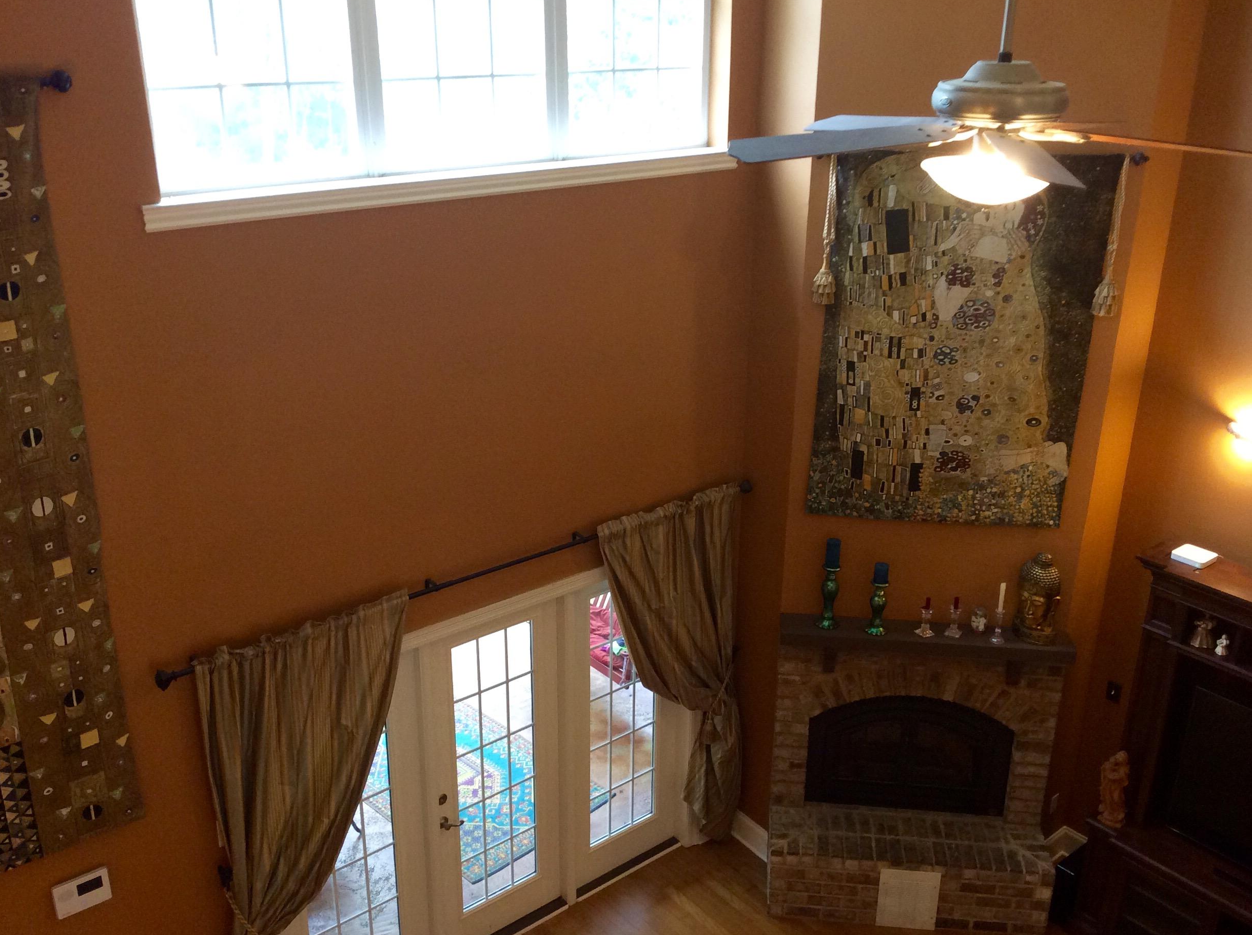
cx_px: 638
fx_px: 1228
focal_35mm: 34
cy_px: 489
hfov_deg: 54.0
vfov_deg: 41.7
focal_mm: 3.3
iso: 100
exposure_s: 1/24
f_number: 2.4
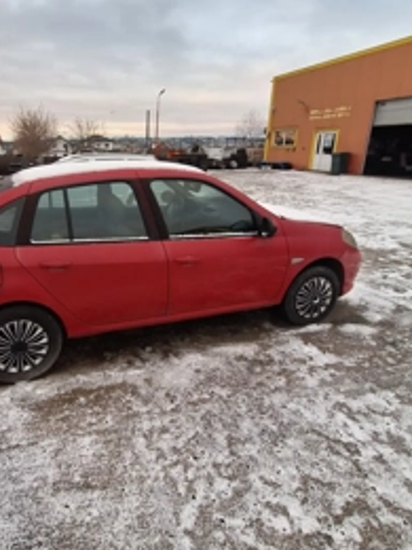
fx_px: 317
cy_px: 237
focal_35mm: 20
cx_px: 116
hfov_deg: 63.1
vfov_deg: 81.3
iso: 50
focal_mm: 1.74
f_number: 2.2
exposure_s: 1/50
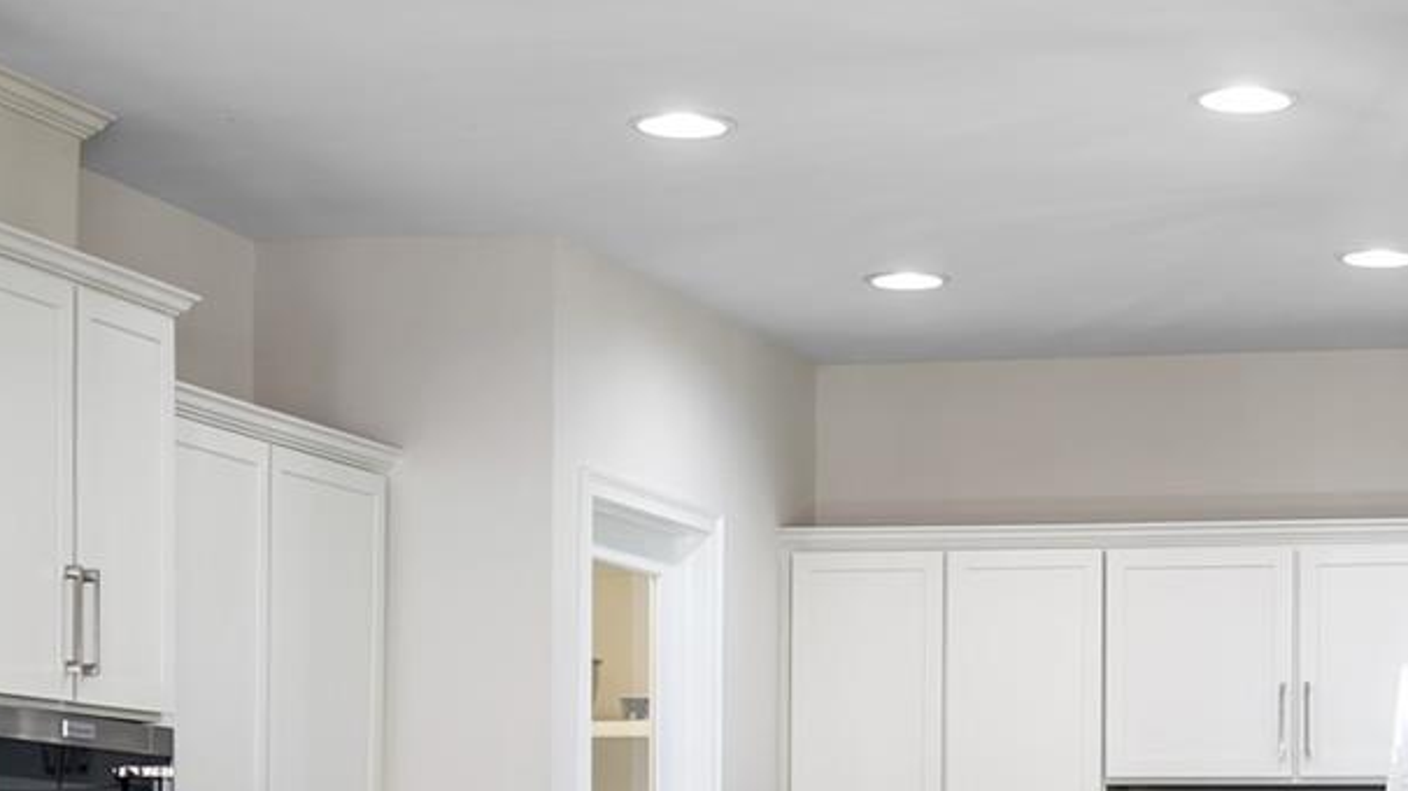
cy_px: 882
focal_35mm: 97
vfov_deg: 12.3
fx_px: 3621
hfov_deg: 21.7
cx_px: 1129
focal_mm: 35
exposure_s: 1/15
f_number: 2.8
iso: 125
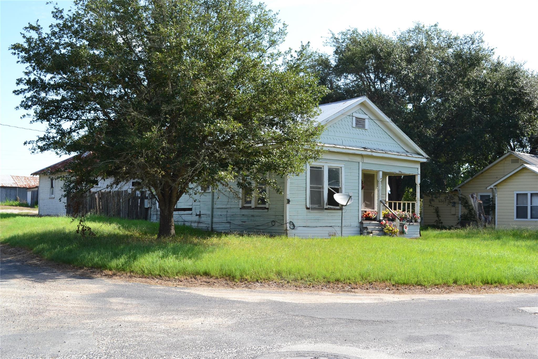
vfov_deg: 31.9
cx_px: 269
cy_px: 180
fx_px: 628
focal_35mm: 42
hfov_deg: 46.4
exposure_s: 1/250
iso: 400
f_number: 10
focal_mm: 28
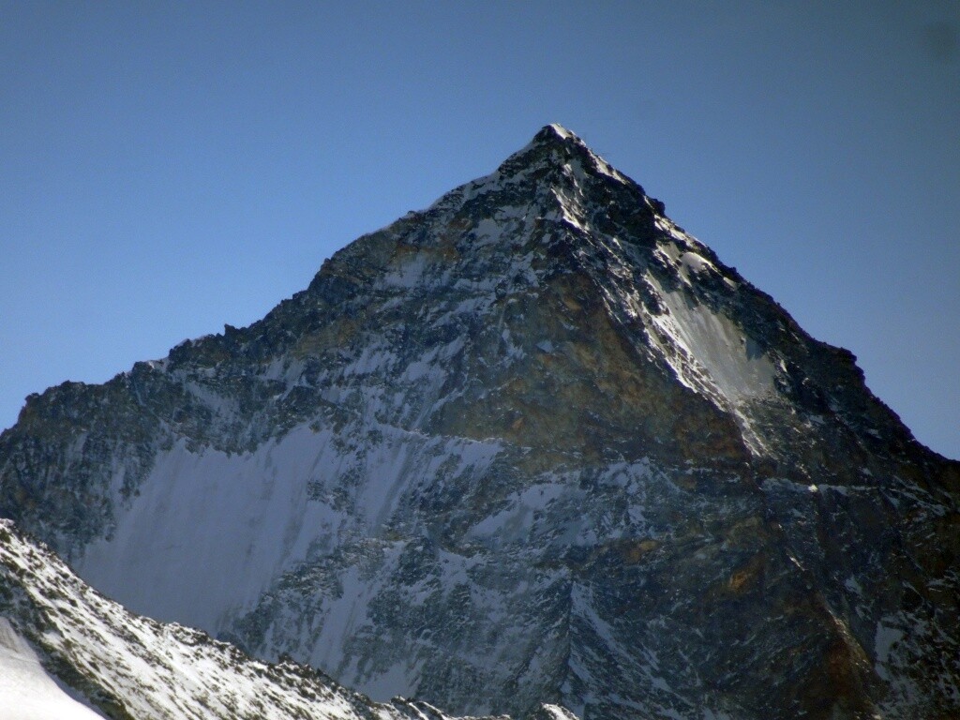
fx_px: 19968
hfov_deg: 2.8
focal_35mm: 720
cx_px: 480
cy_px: 360
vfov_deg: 2.1
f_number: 6.4
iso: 80
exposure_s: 1/1000
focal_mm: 123
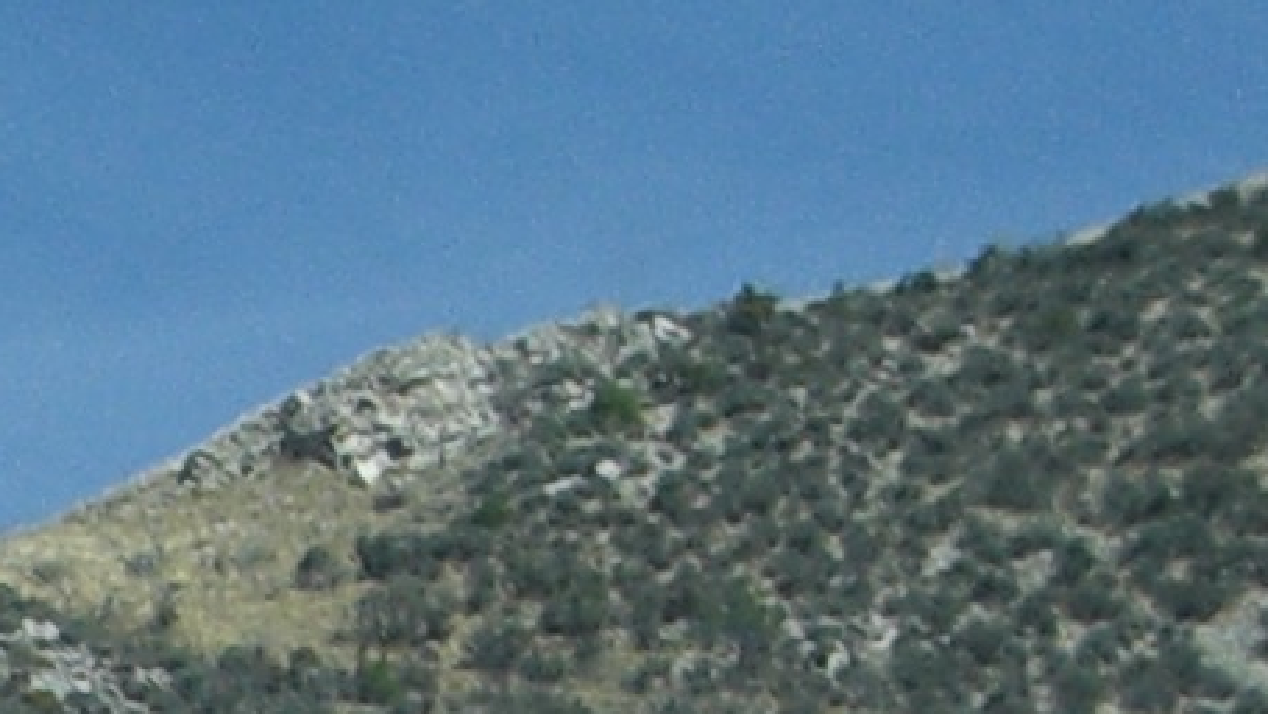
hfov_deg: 4.1
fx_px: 16812
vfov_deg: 2.4
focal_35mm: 500
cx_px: -2946
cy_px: 3191
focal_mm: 14.2
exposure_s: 1/500
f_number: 5.6
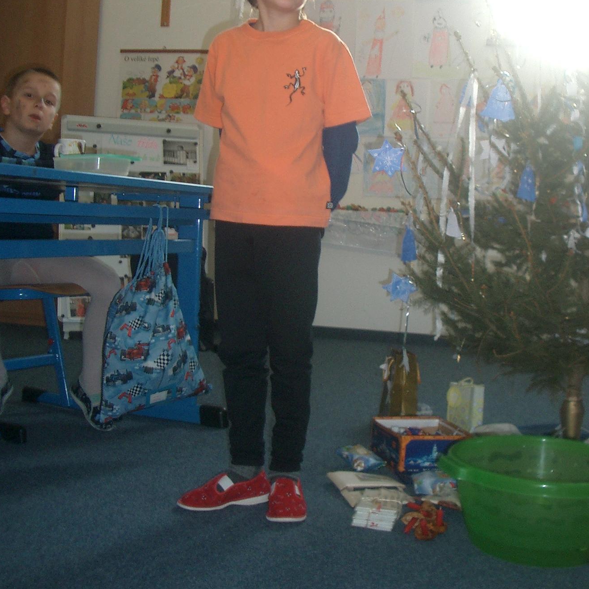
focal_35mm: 48
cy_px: 217
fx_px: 924
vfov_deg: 35.1
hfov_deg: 35.3
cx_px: 340
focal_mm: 5.8
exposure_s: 1/40
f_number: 2.6
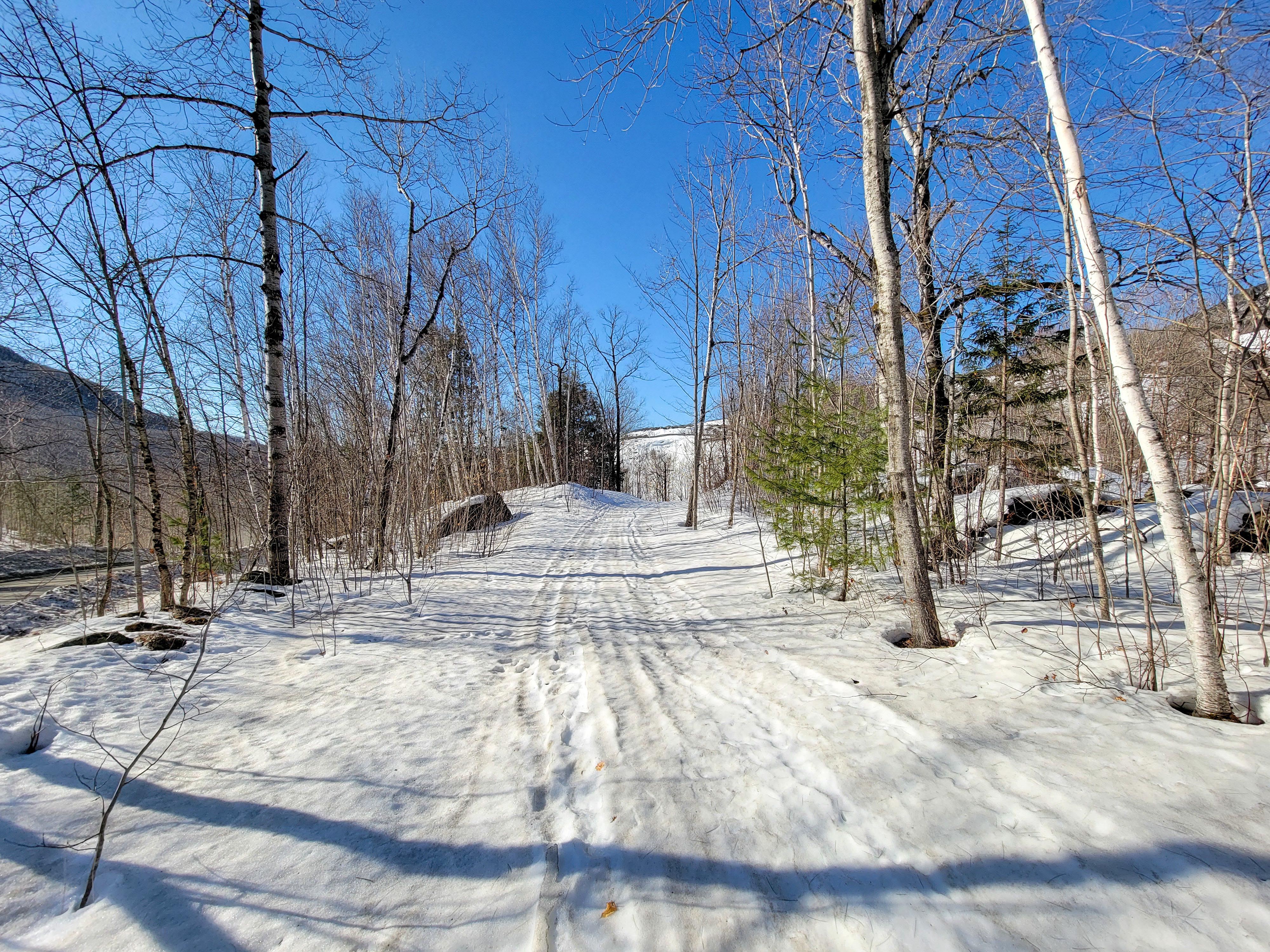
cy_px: 476
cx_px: 635
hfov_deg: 106.2
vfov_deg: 89.9
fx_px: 477
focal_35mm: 13
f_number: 2.2
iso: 50
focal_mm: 2.2
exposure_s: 1/1600
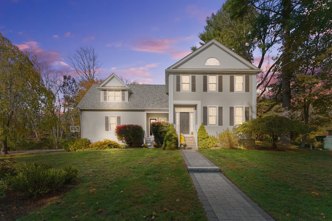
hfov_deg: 100.8
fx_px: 137
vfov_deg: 77.7
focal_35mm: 15
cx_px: 166
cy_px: 110
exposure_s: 1/2000
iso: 2500
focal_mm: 14.9
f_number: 11
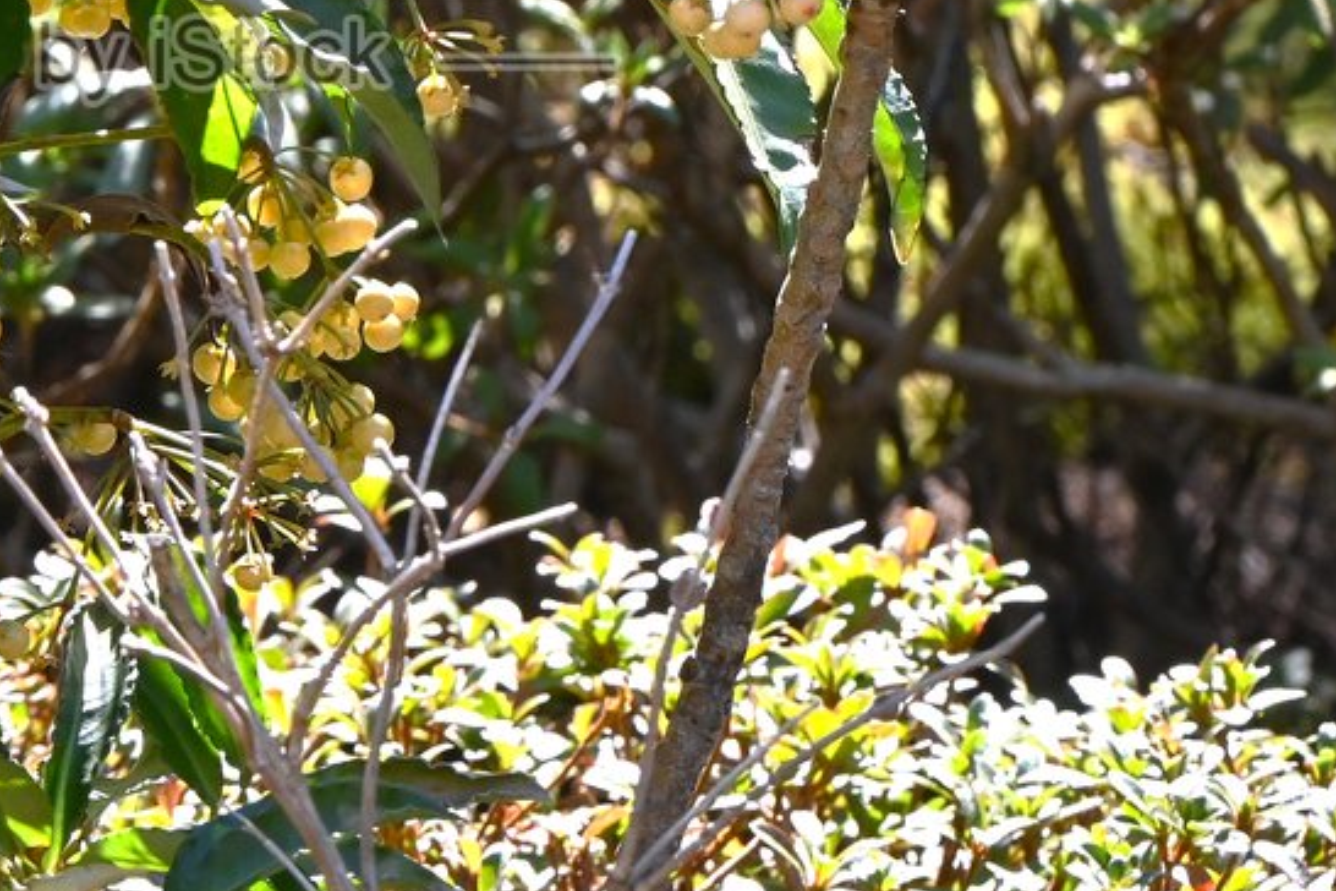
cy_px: -58
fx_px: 18703
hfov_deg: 4.1
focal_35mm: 504
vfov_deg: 2.7
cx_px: 208
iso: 400
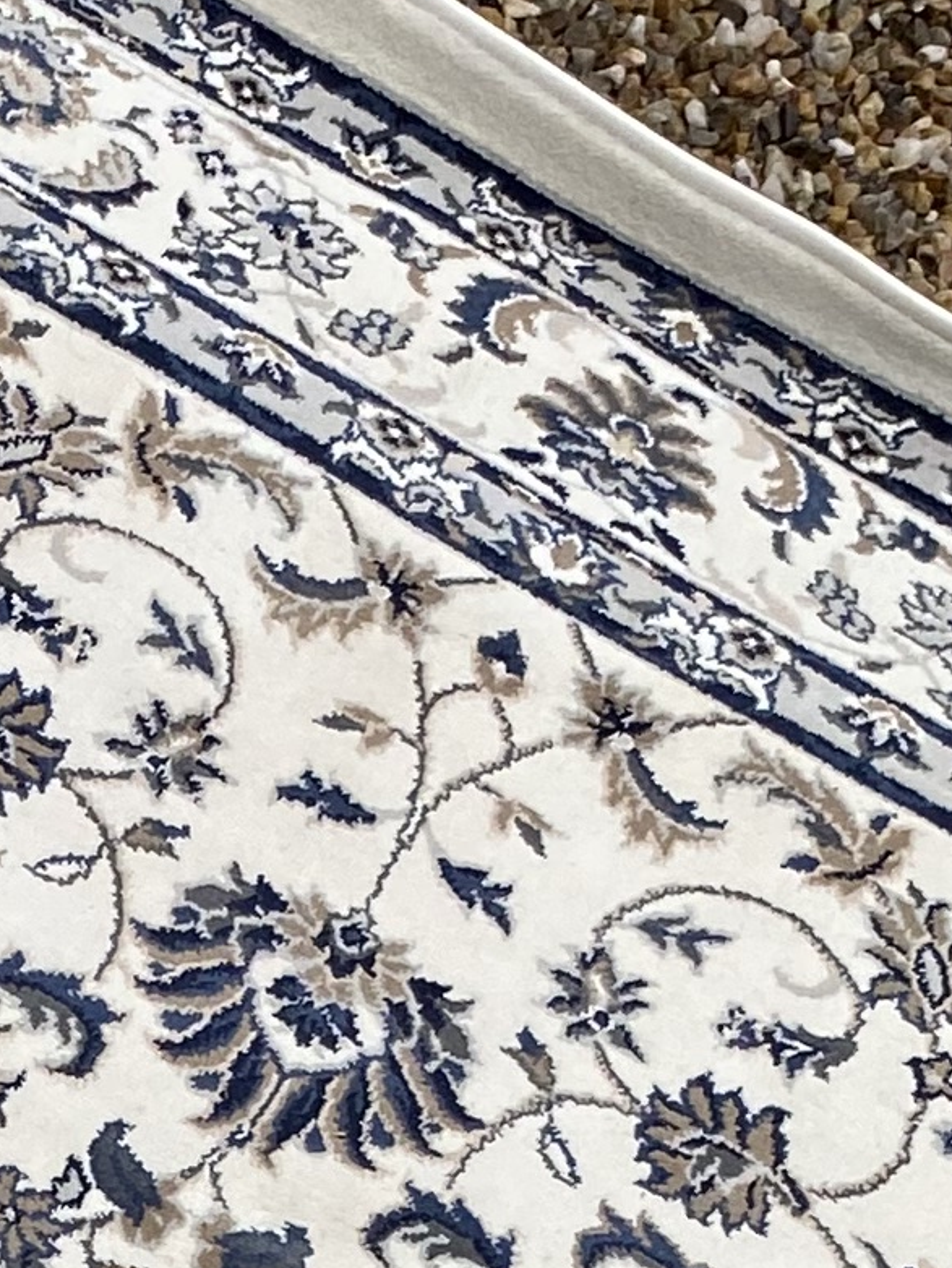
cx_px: -386
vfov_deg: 12.9
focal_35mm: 134
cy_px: 2476
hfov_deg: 10.7
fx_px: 4911
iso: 32
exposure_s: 1/418
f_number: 1.8
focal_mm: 4.25
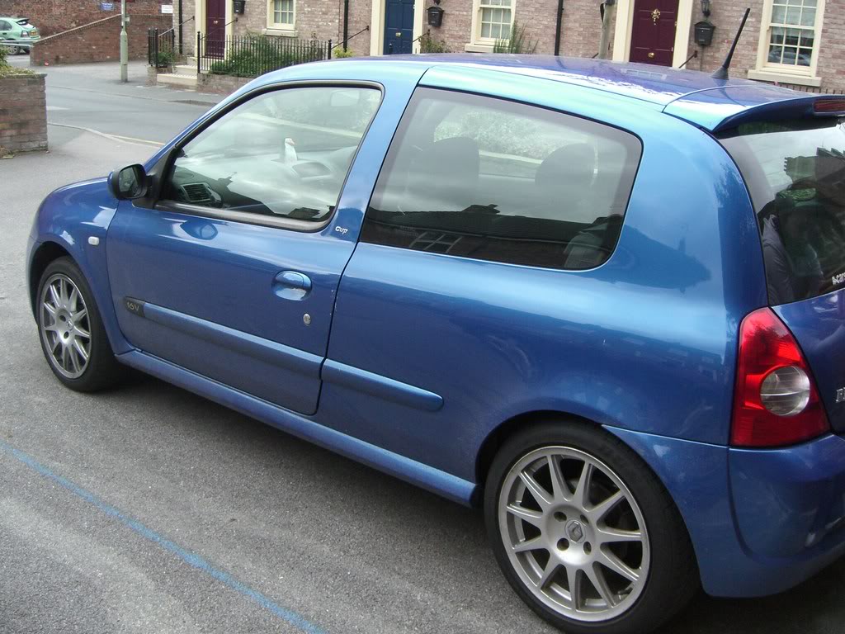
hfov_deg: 49.0
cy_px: 317
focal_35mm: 38
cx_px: 422
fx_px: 928
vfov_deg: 37.7
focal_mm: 7.9
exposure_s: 1/500
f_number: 2.8
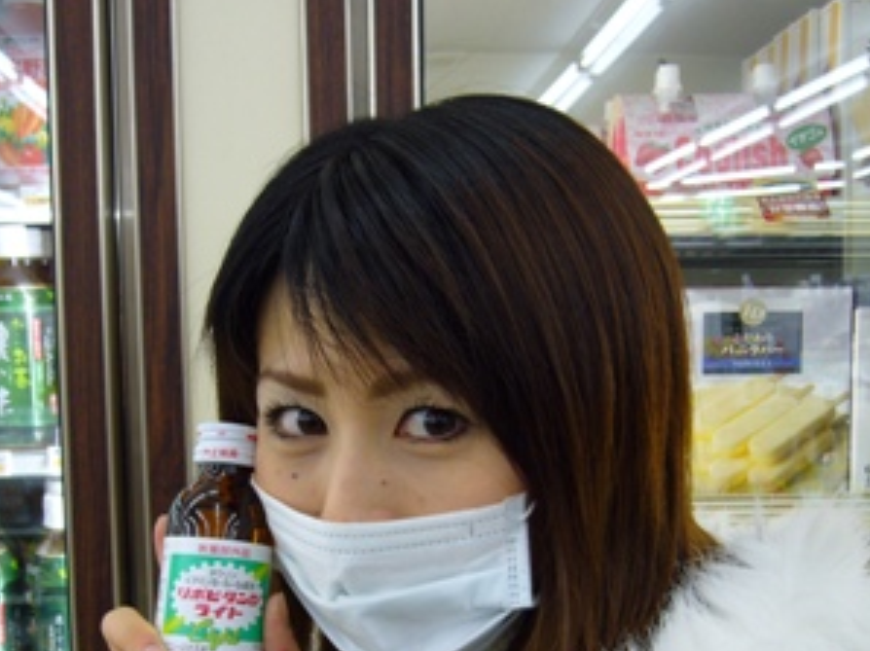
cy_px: 485
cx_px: 413
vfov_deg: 27.1
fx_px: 1331
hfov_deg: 36.2
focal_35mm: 53
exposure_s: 1/25
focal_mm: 5.8
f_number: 2.8
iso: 100
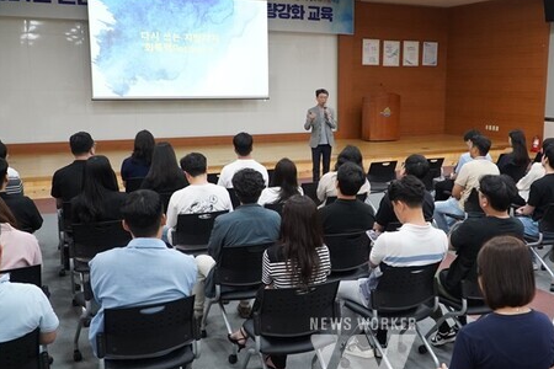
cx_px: 346
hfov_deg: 52.6
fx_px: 554
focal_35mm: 36
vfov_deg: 36.9
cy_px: 176
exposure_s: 1/200
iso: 3200
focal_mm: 18
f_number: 4
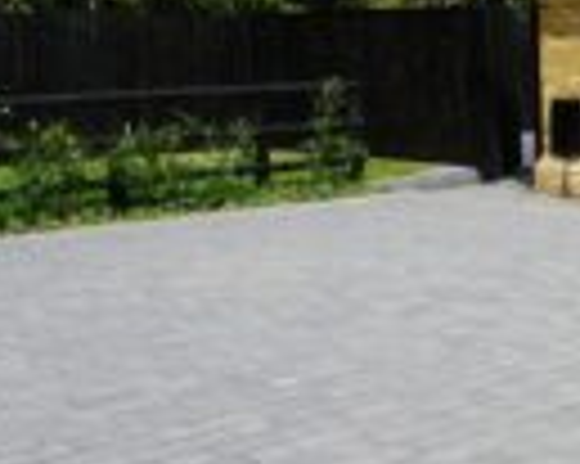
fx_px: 1201
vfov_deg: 21.5
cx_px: 746
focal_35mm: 70
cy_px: 81
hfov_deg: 24.0
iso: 100
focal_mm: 16
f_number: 14
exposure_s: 1/100
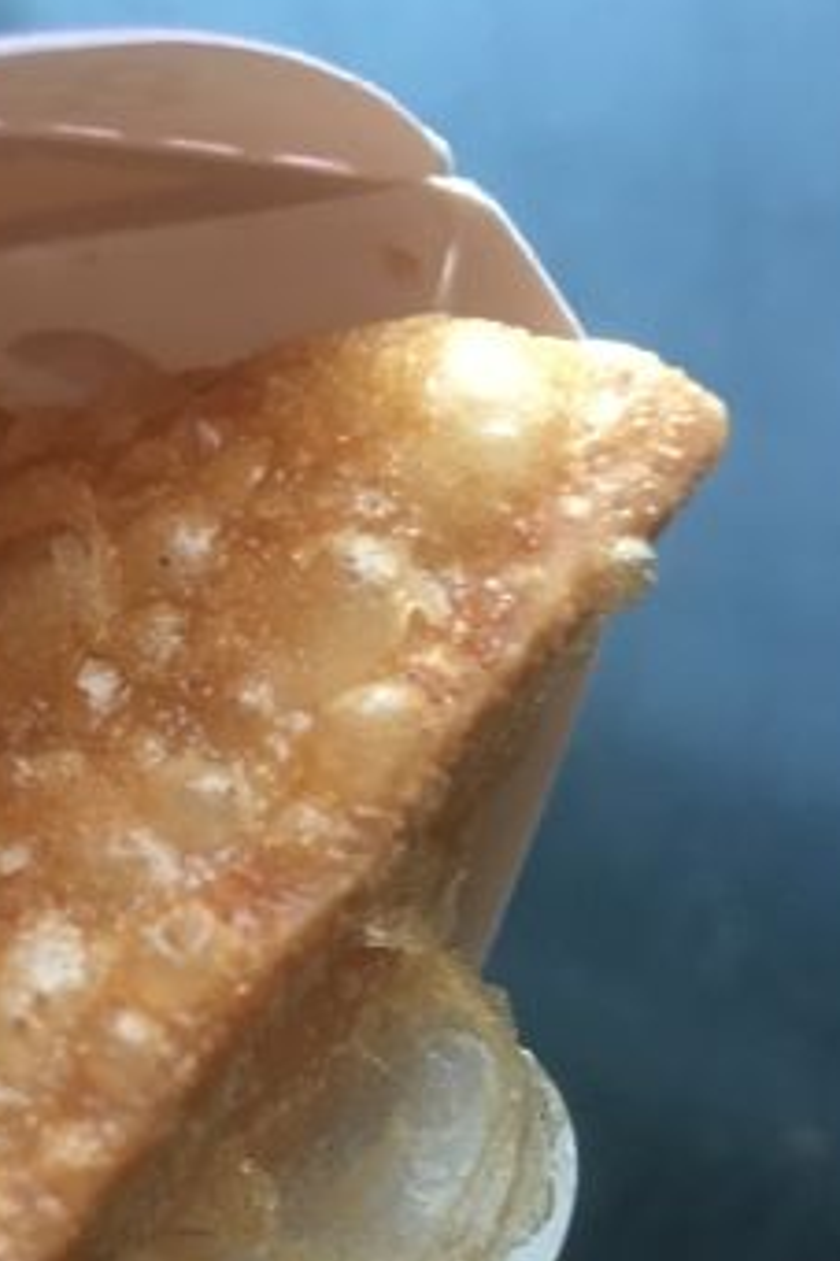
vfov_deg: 31.2
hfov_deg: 21.0
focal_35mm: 62
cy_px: 1080
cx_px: -28
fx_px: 2172
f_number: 2.2
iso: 100
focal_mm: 4.15
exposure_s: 1/8
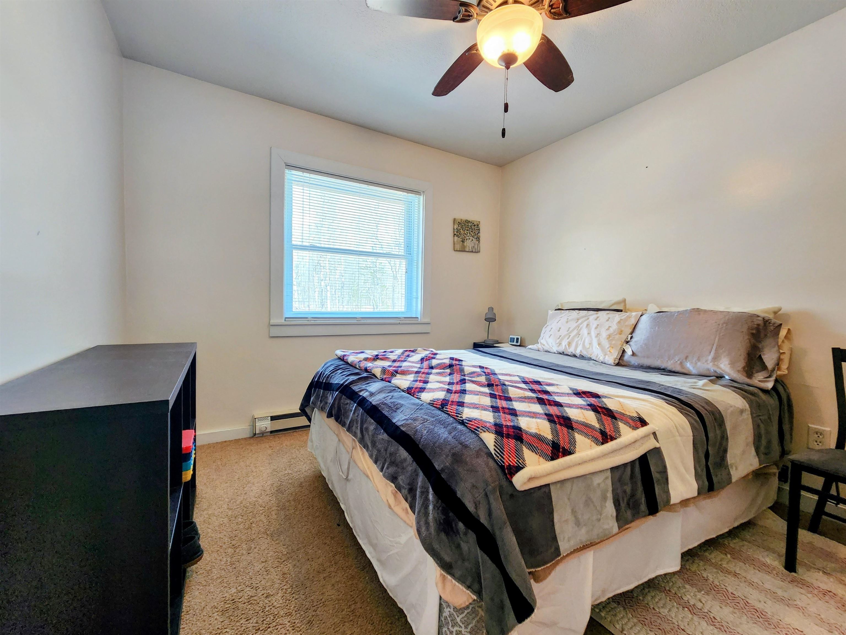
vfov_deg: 89.9
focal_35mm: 13
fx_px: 318
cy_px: 318
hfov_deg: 106.2
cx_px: 423
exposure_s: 1/60
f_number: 2.2
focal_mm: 2.2
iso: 200
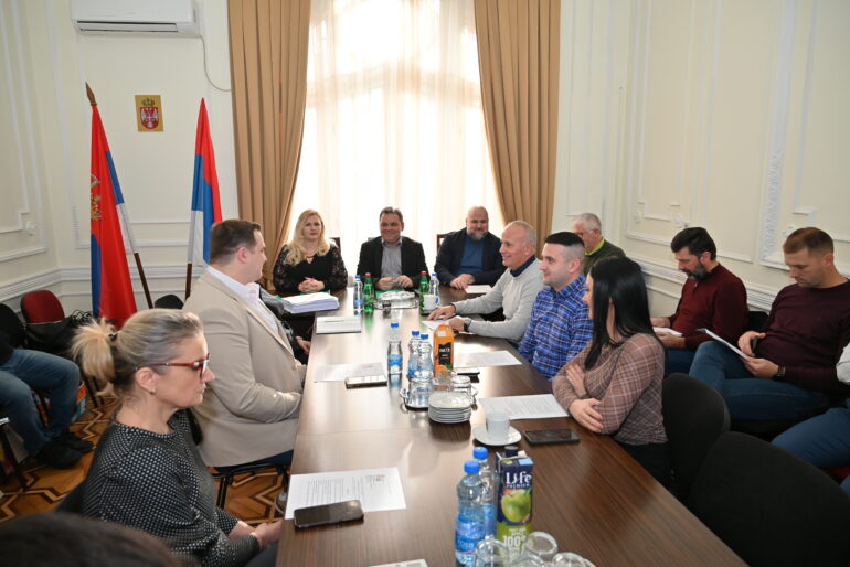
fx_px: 567
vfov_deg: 53.2
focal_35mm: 24
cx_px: 425
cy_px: 284
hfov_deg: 73.7
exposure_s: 1/160
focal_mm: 24
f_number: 4
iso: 200
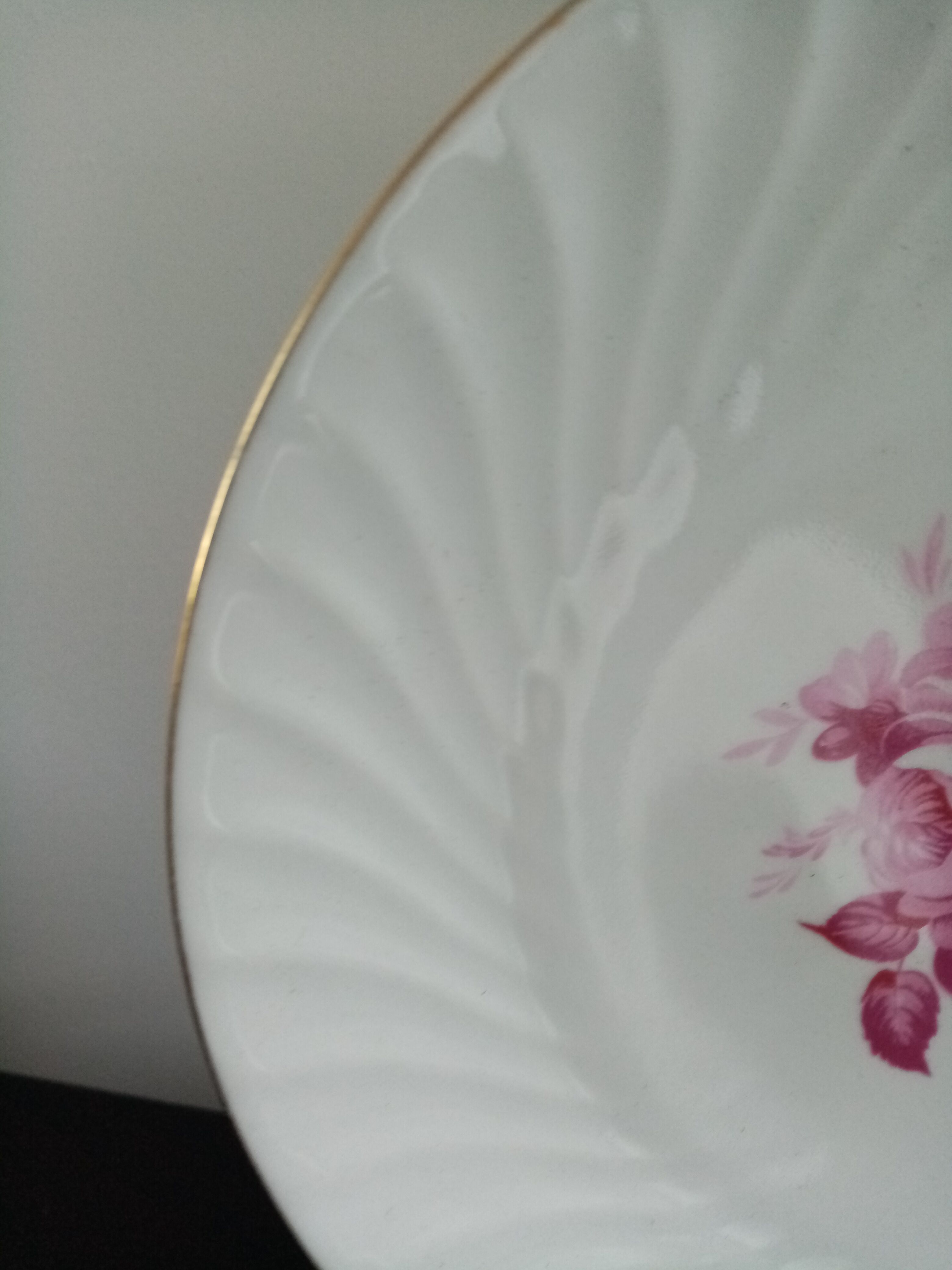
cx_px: 476
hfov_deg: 53.1
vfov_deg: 67.3
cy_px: 635
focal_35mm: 26
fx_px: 953
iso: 168
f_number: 1.8
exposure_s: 1/33.3
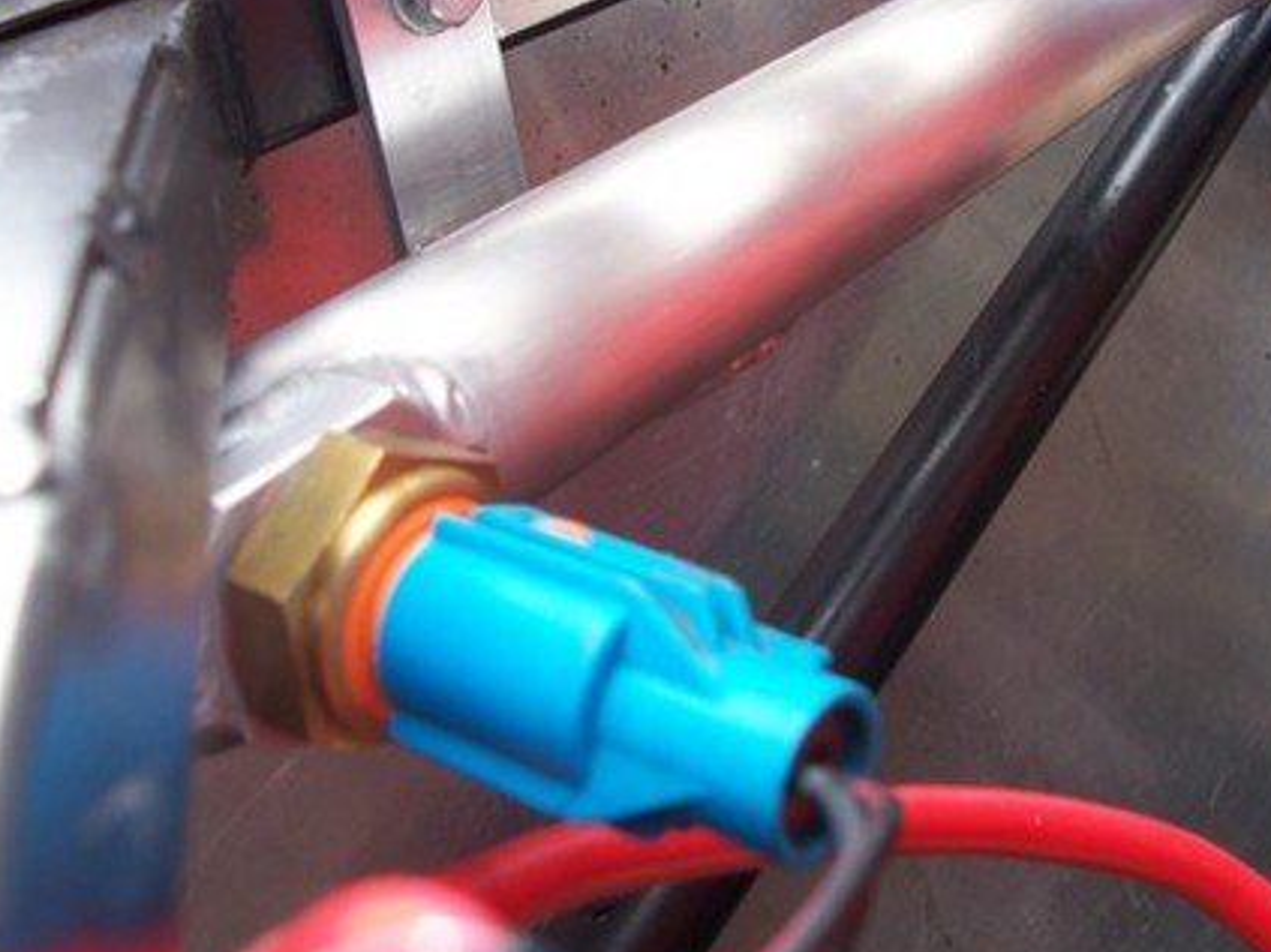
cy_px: 360
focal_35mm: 53
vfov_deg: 27.4
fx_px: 1945
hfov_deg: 36.0
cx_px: 784
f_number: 2.8
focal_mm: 6
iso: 80
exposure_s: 1/90
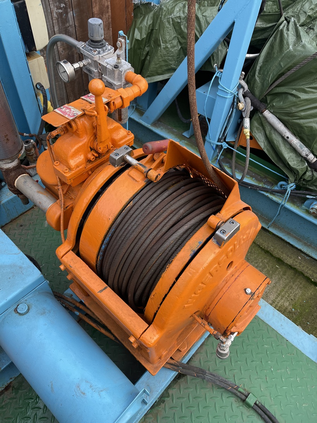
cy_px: 212
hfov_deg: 53.1
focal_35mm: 26
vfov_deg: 67.3
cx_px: 158
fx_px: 317
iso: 100
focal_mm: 5.1
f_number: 1.6
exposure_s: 1/121
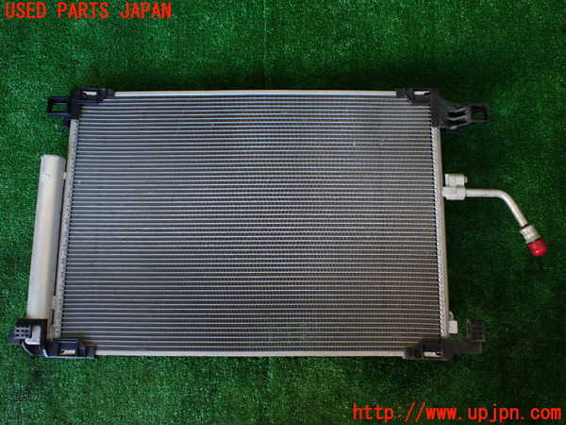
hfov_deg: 60.0
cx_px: 283
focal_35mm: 30
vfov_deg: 46.8
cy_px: 212
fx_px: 491
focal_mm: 5.4
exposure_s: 1/125
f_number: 2.3
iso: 500
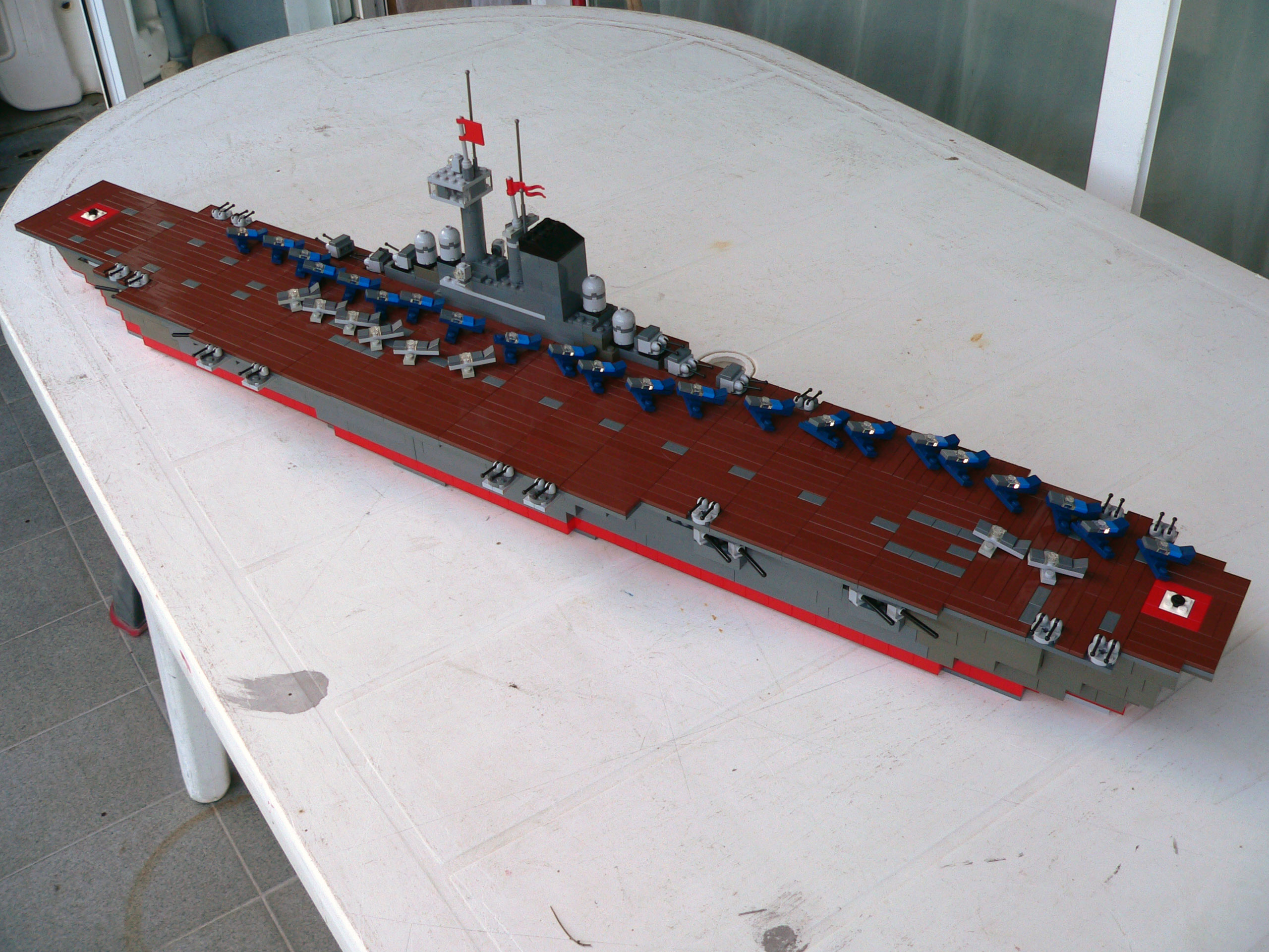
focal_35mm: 36
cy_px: 476
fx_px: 1320
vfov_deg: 39.7
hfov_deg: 51.4
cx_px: 634
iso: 80
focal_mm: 6
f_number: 2.8
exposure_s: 1/80
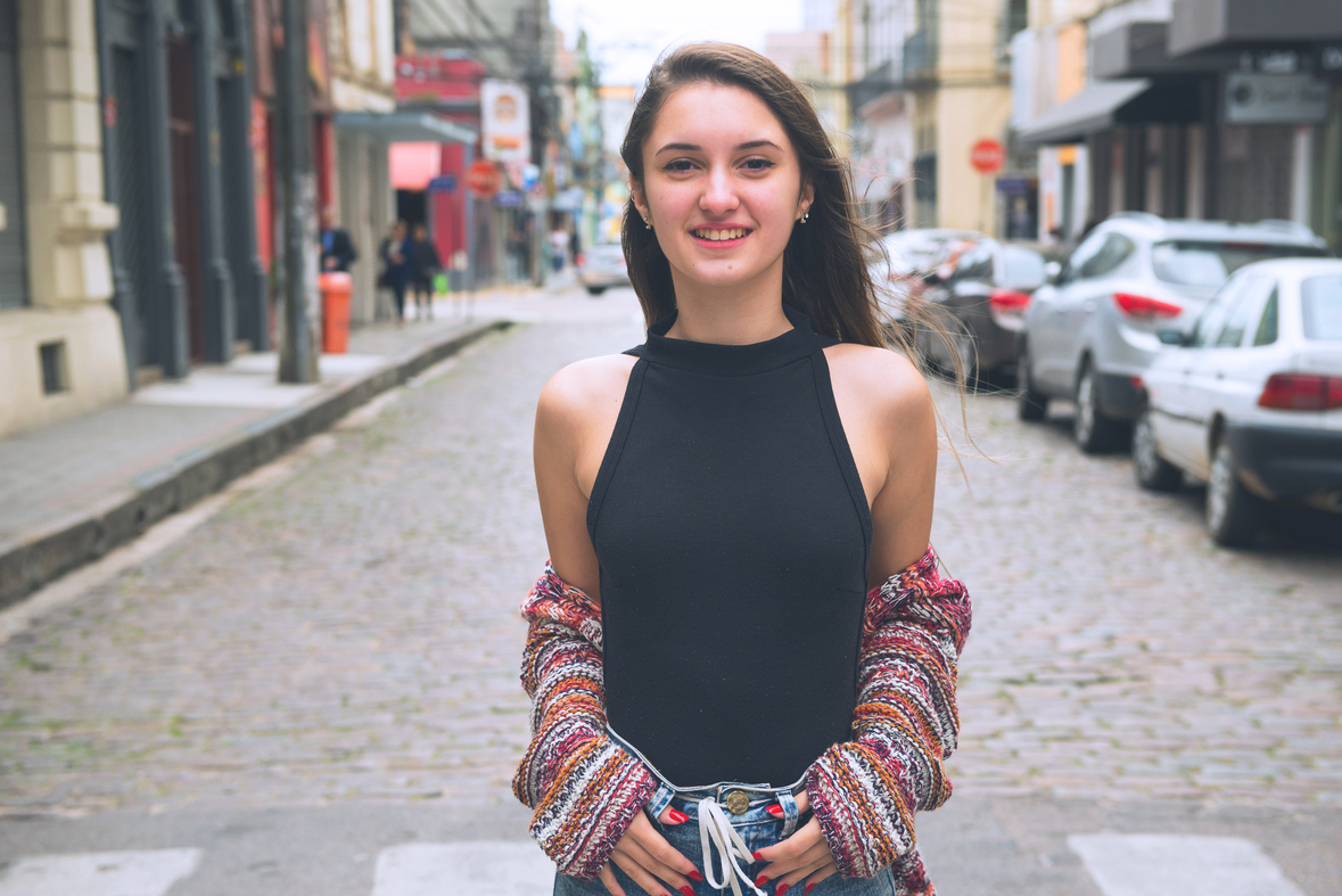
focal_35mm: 57
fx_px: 2125
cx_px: 682
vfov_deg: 23.8
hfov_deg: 35.0
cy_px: 454
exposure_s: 1/200
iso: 400
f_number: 4.5
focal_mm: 56
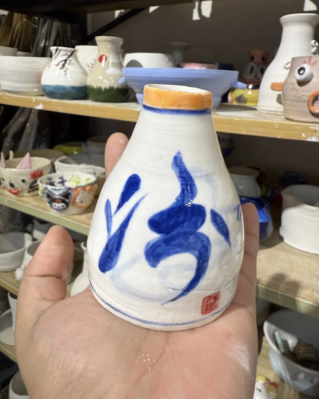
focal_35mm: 26
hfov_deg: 54.9
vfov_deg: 66.0
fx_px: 307
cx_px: 159
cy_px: 190
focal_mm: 2.22
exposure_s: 1/100
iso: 125
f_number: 2.2
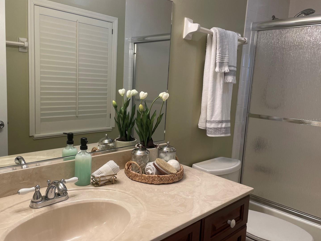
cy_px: 122
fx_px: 269
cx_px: 143
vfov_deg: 48.2
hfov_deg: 61.5
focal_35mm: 29
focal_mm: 4.2
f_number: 1.6
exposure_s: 1/60
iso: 64
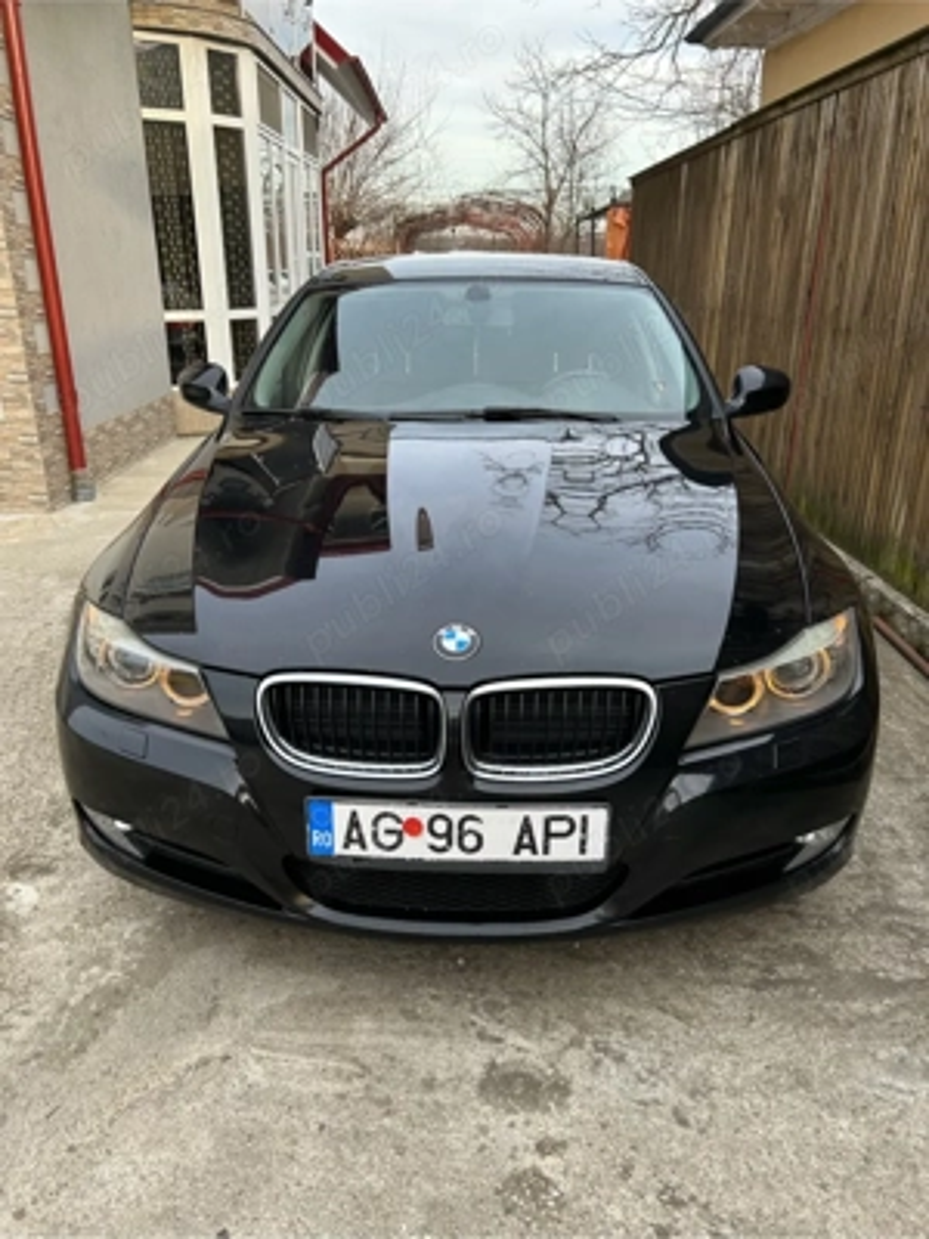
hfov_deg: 53.1
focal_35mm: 26
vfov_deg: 67.3
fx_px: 930
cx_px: 464
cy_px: 620
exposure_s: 1/217
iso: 40
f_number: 1.5
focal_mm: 5.7
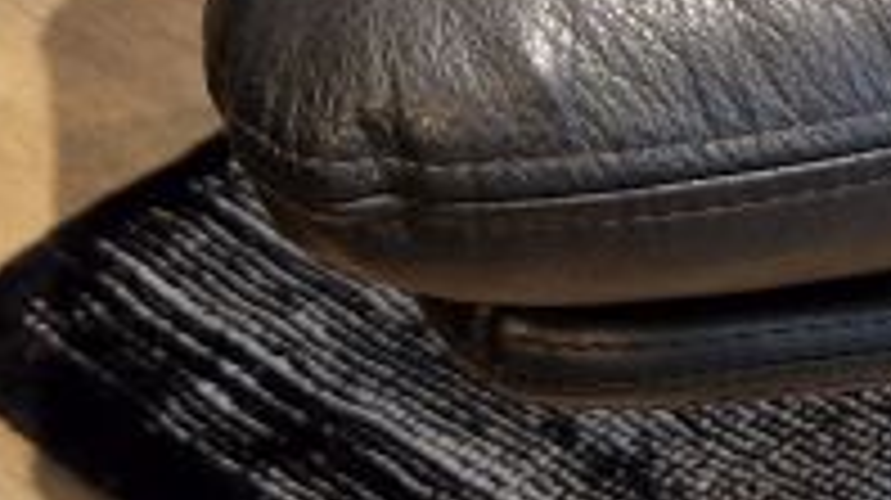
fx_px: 2691
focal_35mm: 114
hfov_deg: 17.2
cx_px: 1292
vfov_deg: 10.3
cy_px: -205
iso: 160
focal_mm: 5.4
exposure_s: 1/100
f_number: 1.8
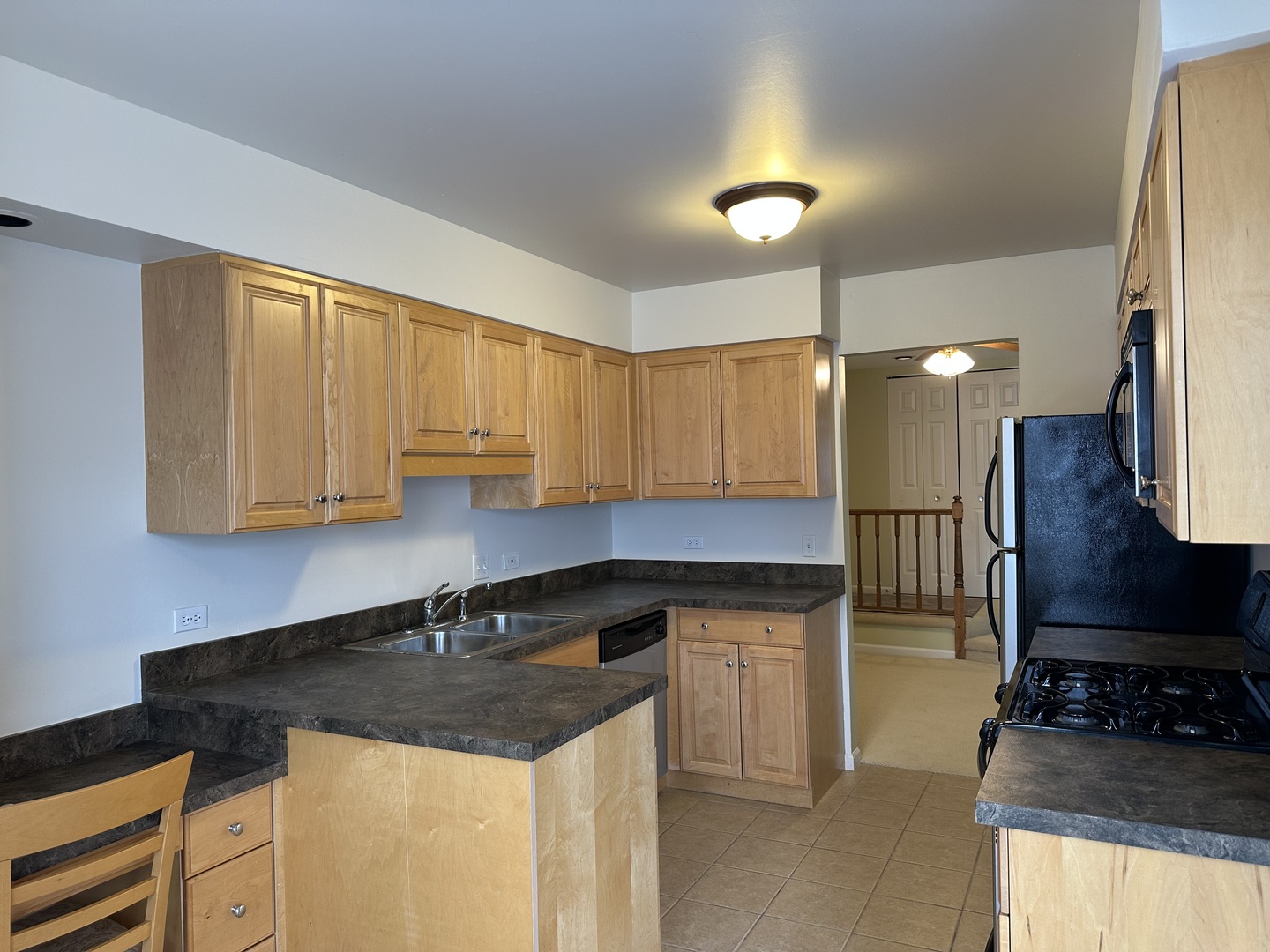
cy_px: 476
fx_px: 881
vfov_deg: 56.8
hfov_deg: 71.6
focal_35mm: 24
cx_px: 635
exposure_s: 1/60
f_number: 1.78
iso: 125
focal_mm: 6.86
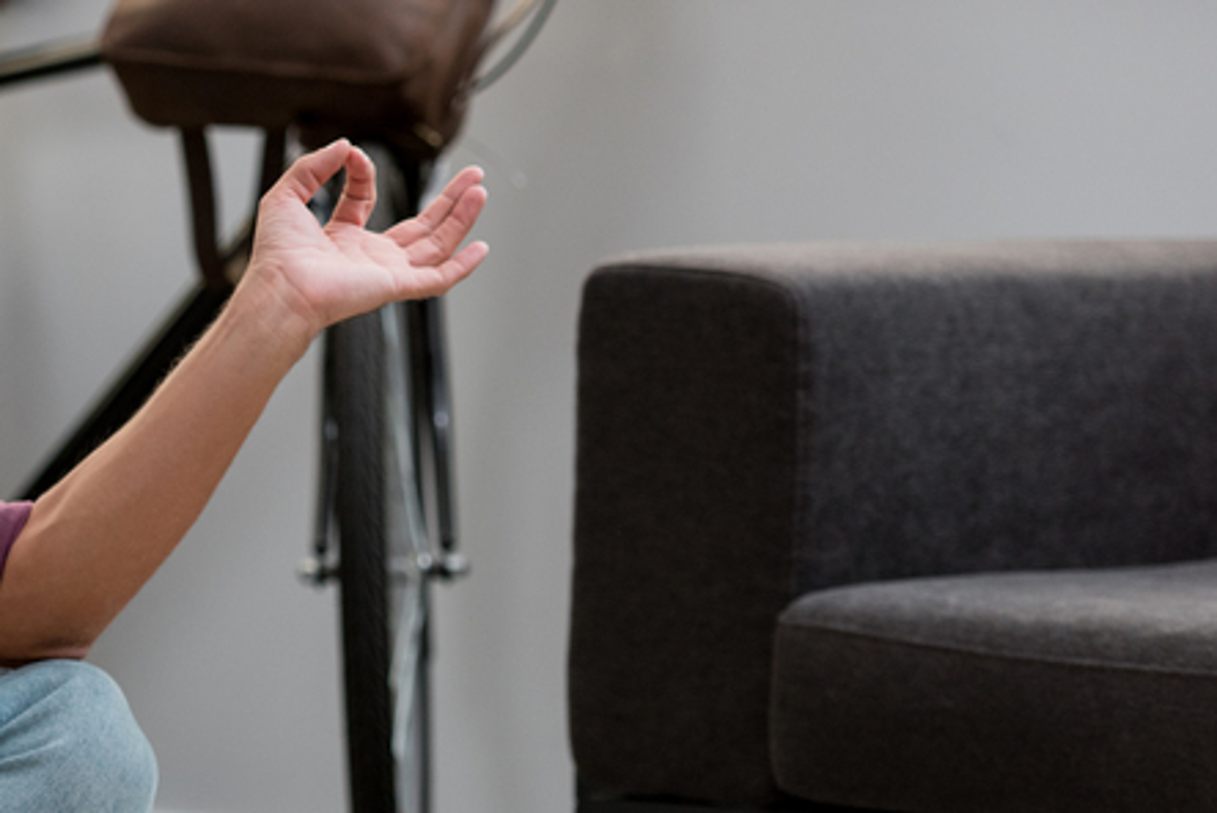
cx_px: -141
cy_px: 419
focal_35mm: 248
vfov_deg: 5.5
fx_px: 8389
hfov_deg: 8.2
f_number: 2.8
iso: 320
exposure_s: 1/200
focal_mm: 110
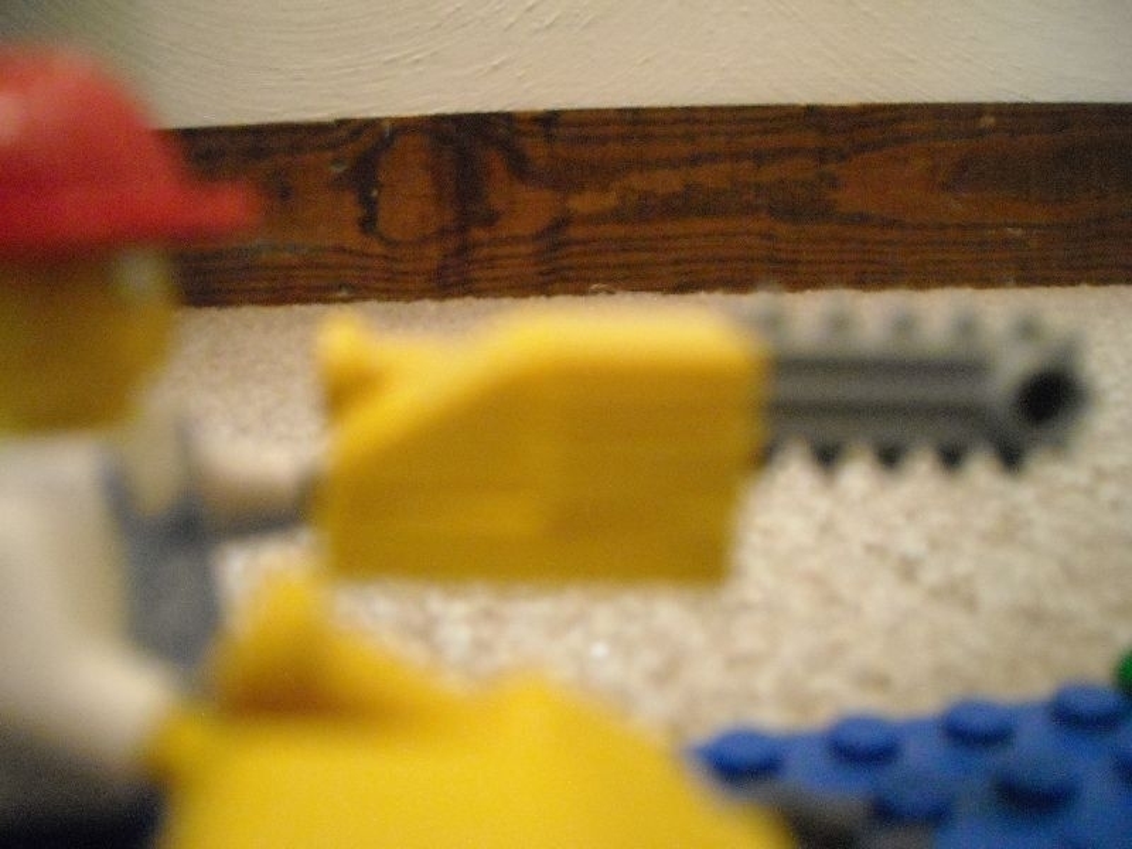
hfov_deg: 52.6
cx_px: 566
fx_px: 1145
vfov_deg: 40.7
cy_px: 424
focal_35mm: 35
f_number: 2.8
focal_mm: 5.7
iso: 800
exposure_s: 1/8
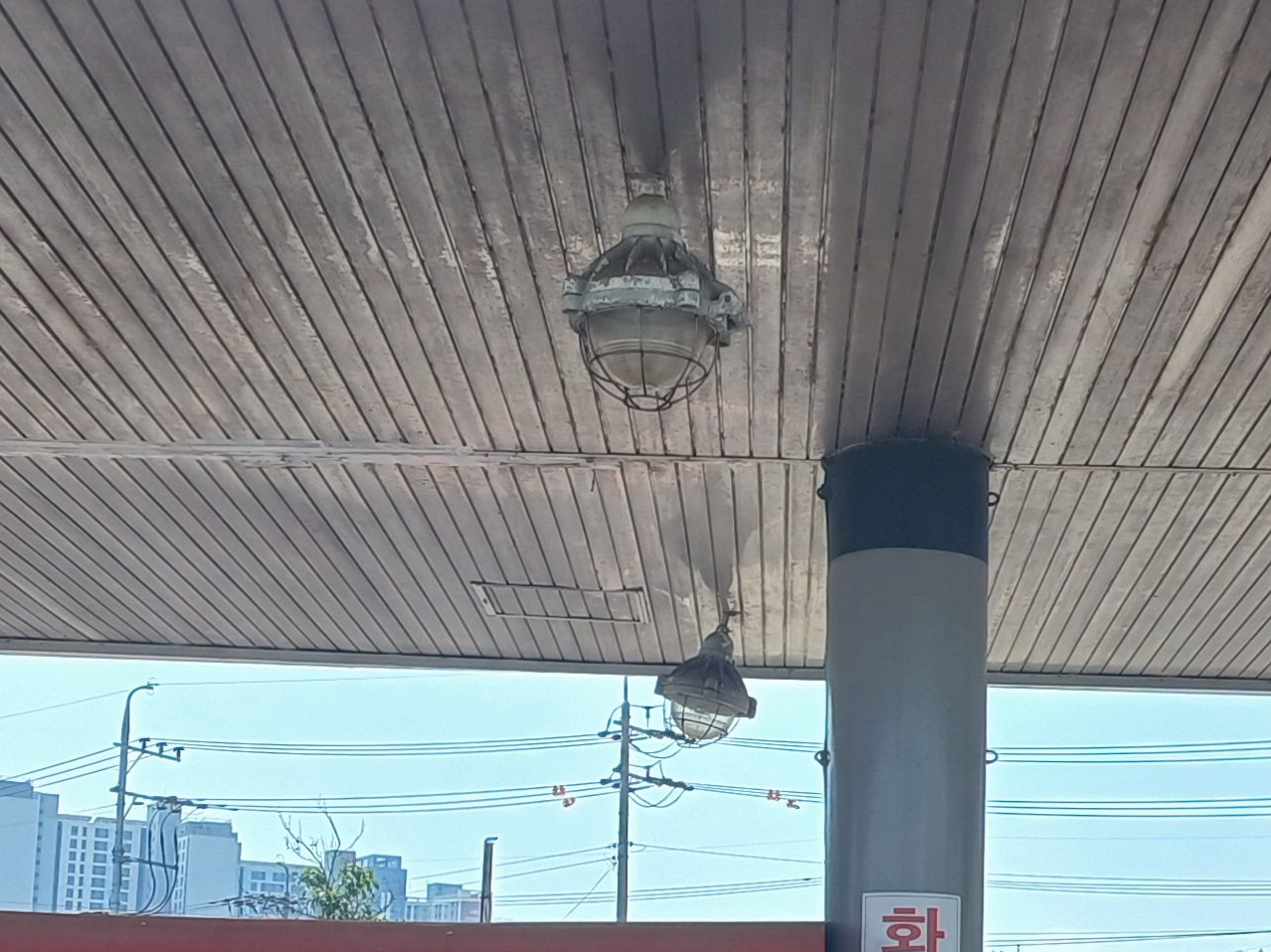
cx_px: 914
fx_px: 2643
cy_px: 754
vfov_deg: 20.2
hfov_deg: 26.8
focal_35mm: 72
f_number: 1.8
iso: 20
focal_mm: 5.06
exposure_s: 1/352
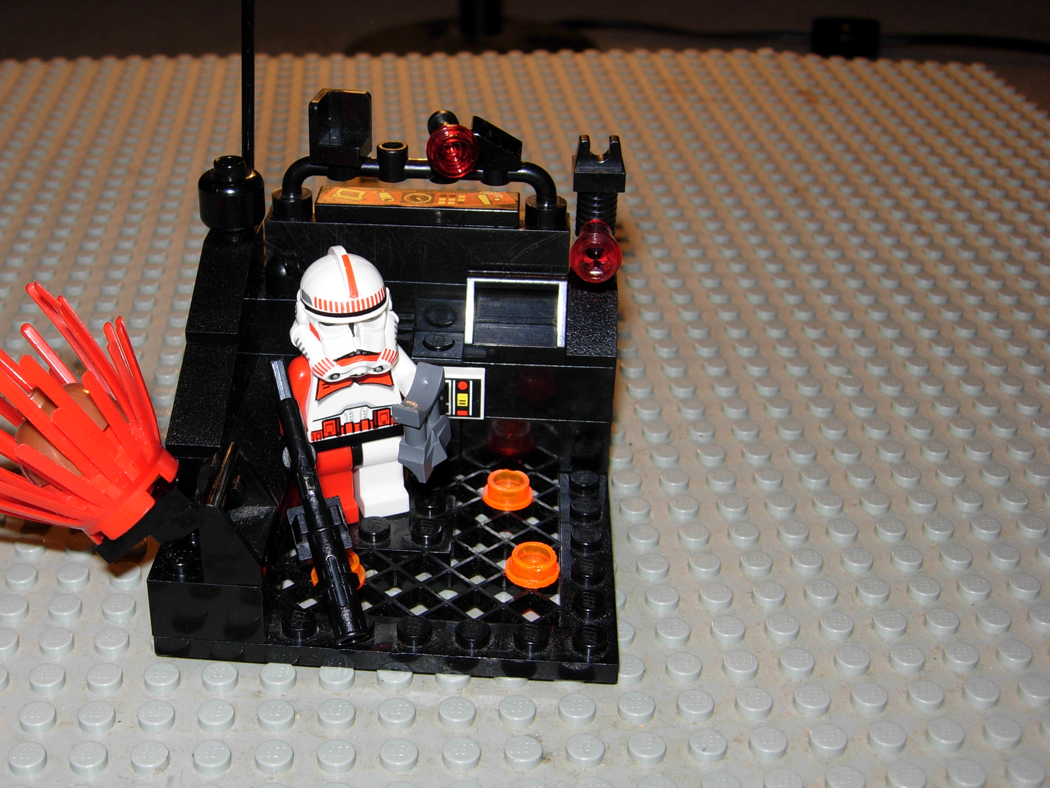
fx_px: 1456
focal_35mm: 48
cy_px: 422
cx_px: 359
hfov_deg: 39.2
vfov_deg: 30.3
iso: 50
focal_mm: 7.5
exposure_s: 1/45.2
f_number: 3.8
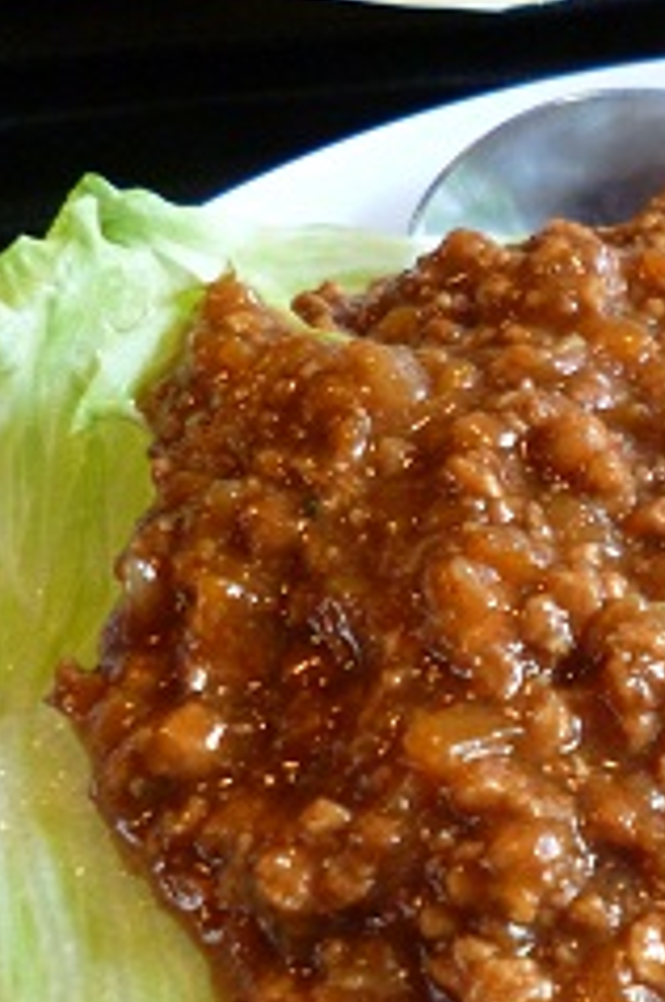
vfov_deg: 38.9
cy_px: 714
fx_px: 1389
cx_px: 825
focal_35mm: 50
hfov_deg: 24.1
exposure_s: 1/60
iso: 400
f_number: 2.5
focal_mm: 4.3
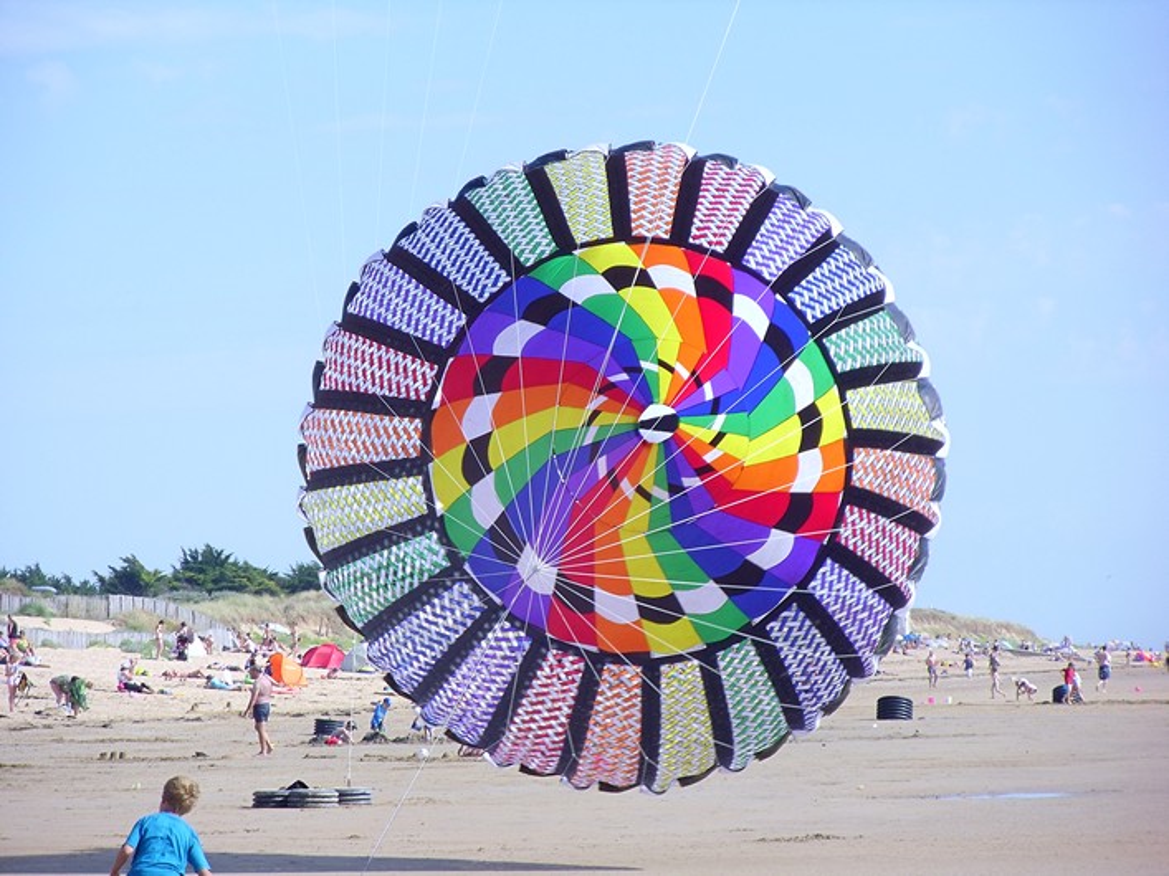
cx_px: 584
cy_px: 438
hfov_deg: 11.0
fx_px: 6044
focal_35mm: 179
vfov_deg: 8.3
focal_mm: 32.26
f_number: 5.3
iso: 80
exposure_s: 1/250
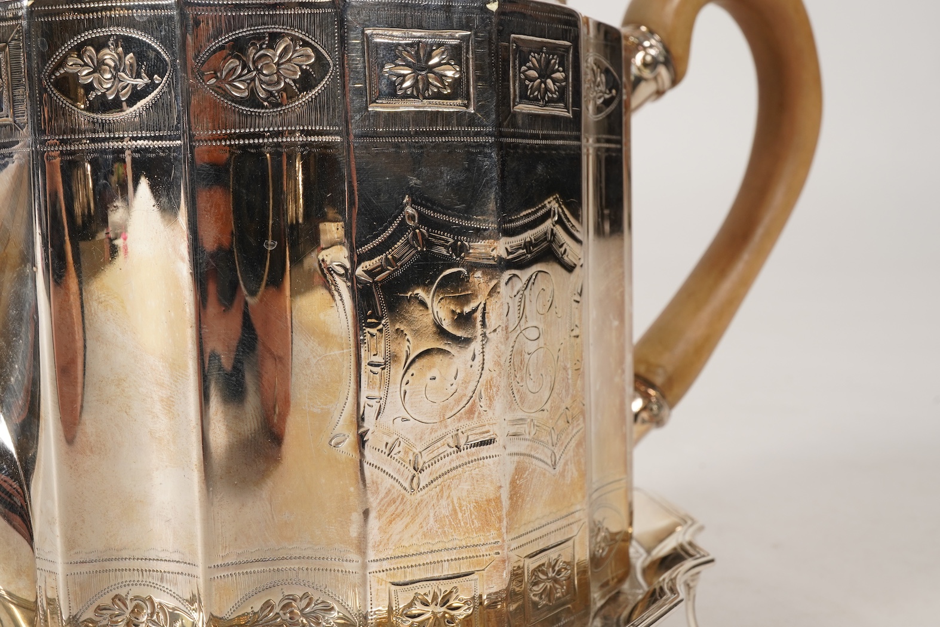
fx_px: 1175
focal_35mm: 45
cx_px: 470
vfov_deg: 29.9
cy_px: 314
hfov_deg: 43.6
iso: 400
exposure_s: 1/125
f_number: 22
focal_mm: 30
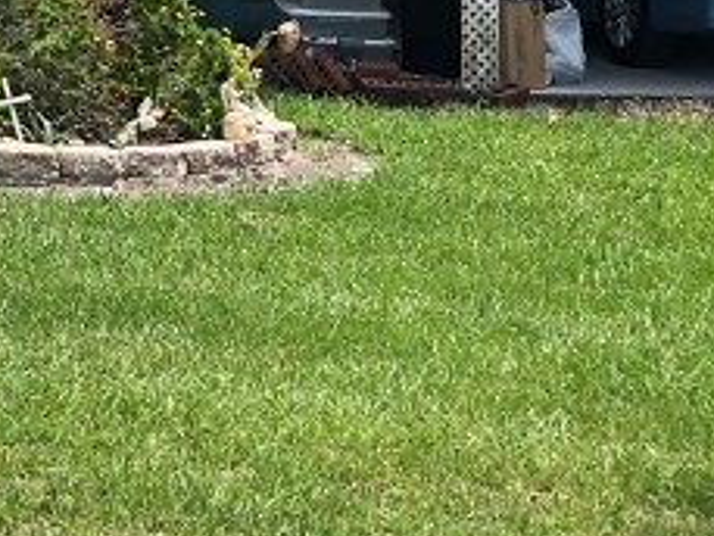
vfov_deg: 11.5
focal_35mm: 125
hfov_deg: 14.4
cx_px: -433
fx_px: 2580
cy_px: -168
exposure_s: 1/695
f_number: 1.8
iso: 20
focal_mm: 3.99
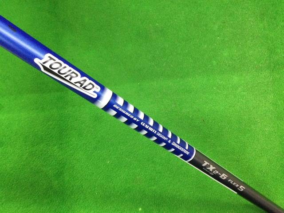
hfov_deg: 58.4
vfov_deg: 45.4
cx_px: 142
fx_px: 254
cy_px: 106
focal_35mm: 31
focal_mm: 3.3
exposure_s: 1/30
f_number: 2.4
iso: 200
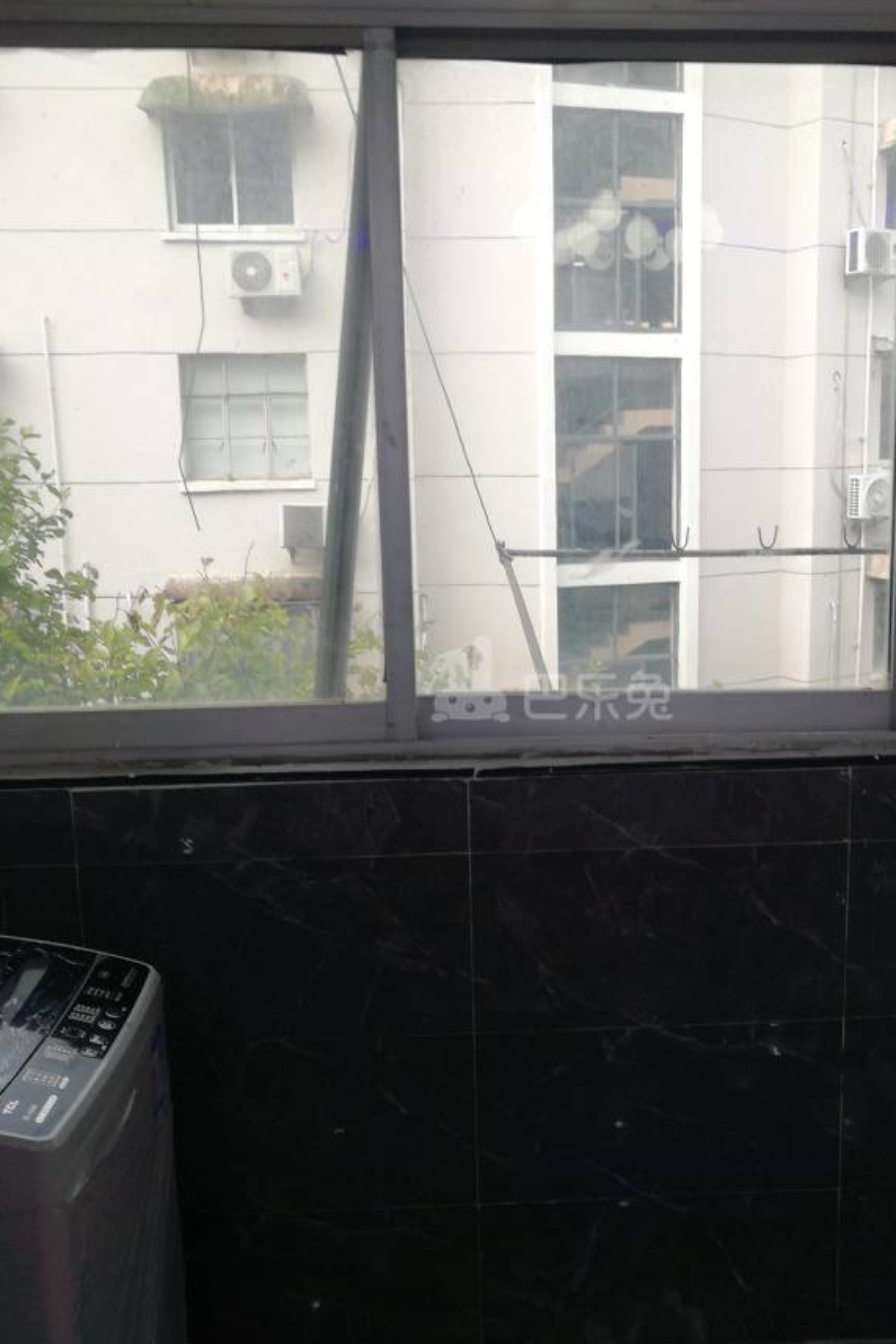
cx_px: 548
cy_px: 681
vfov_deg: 54.4
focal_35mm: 35
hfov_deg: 37.7
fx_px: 1306
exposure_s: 1/50
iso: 50
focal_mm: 3.83
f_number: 1.8
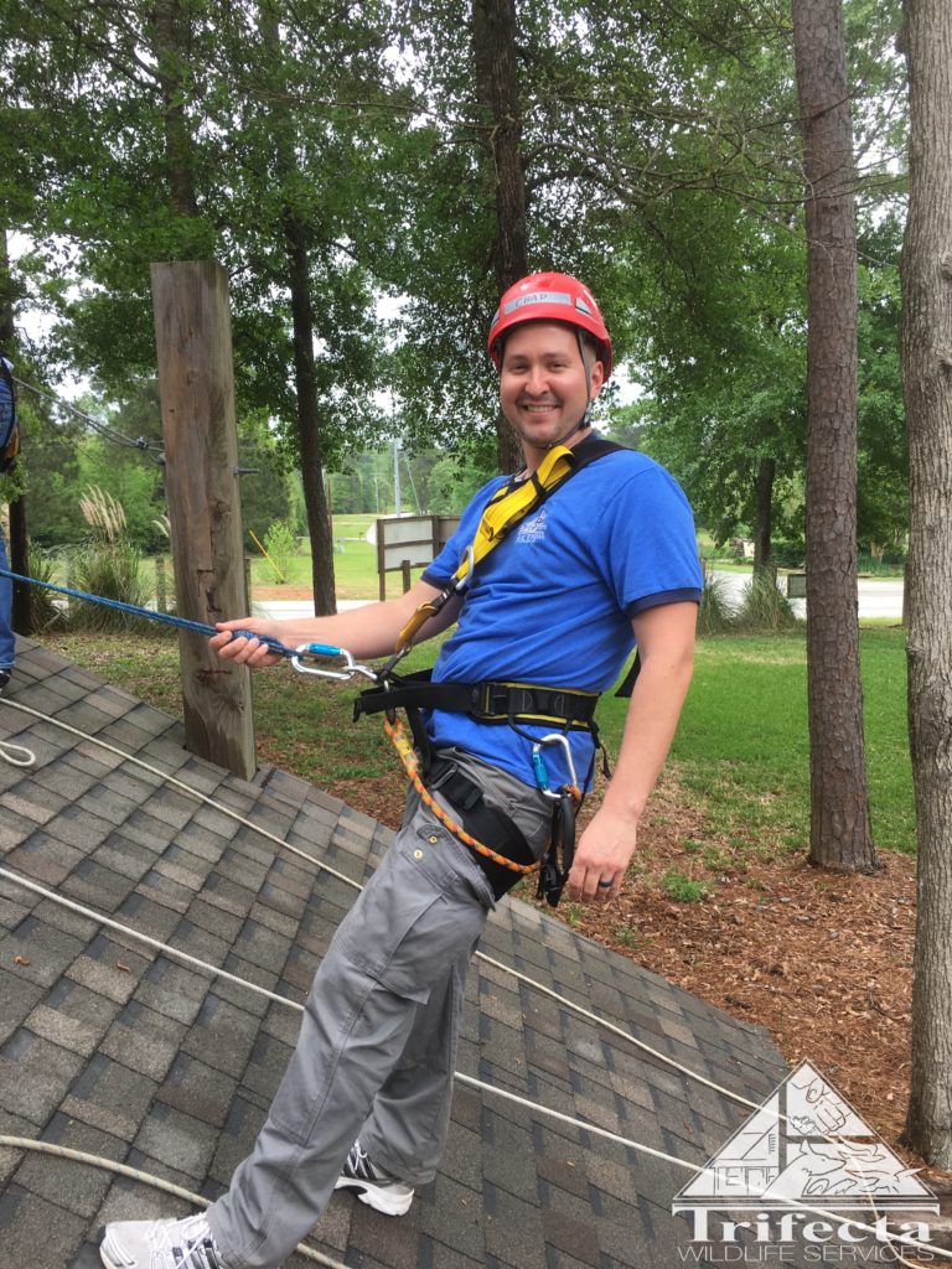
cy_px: 634
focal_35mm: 29
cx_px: 476
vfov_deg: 61.7
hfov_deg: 48.2
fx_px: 1063
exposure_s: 1/196
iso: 25
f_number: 2.2
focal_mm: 4.15
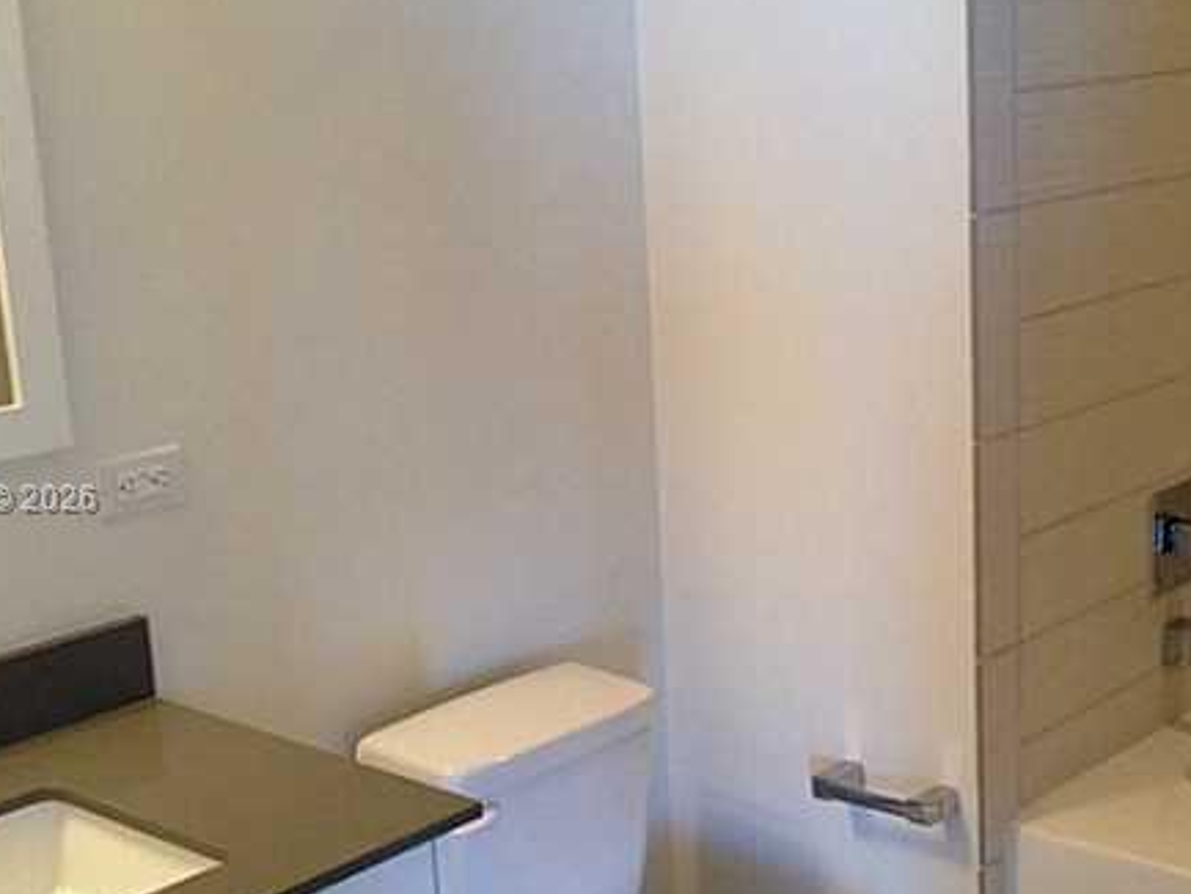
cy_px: 501
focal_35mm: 61
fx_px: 2099
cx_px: 756
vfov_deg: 24.0
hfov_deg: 31.5
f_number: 2.4
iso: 125
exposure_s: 1/20
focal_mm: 4.12
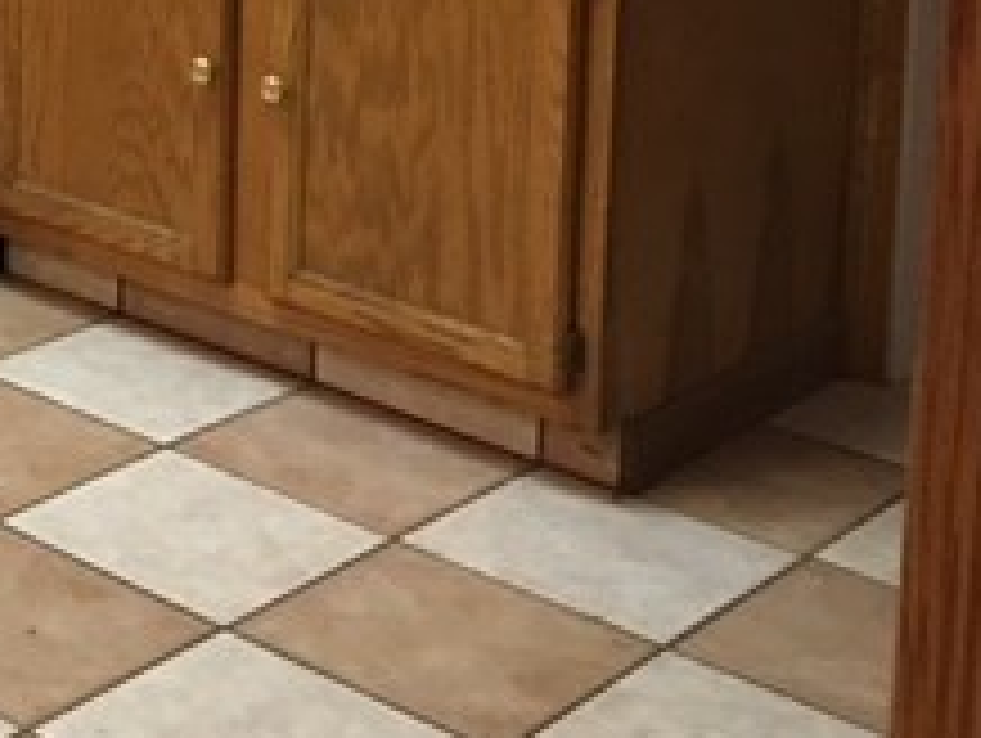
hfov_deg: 20.2
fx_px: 2412
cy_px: -238
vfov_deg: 16.4
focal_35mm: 85
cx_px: -432
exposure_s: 1/17
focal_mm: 4.15
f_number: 2.2
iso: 100
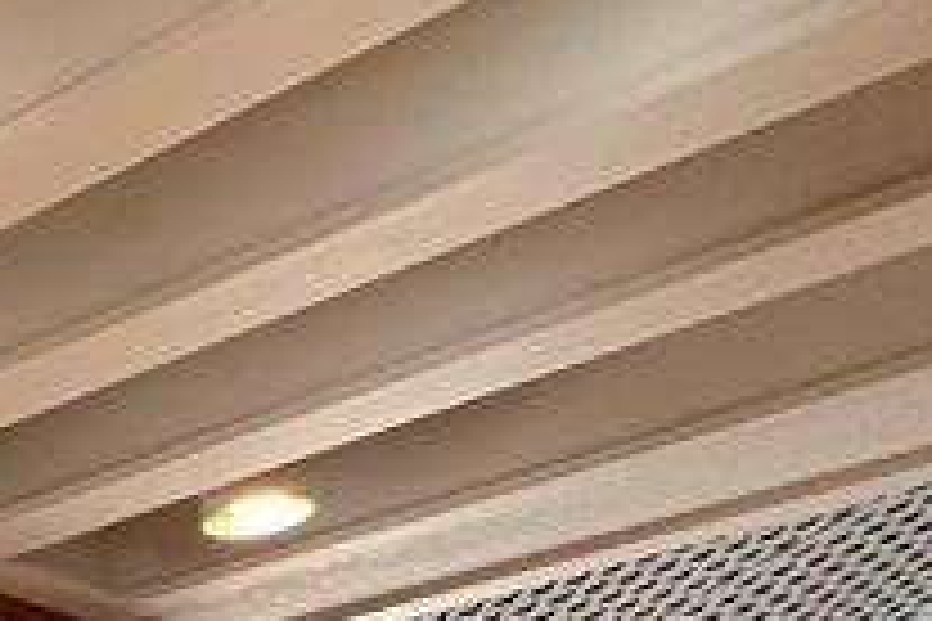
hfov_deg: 19.2
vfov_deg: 15.5
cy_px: 1206
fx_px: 1864
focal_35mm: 72
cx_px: -846
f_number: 2.2
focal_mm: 2.22
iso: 250
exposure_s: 1/60
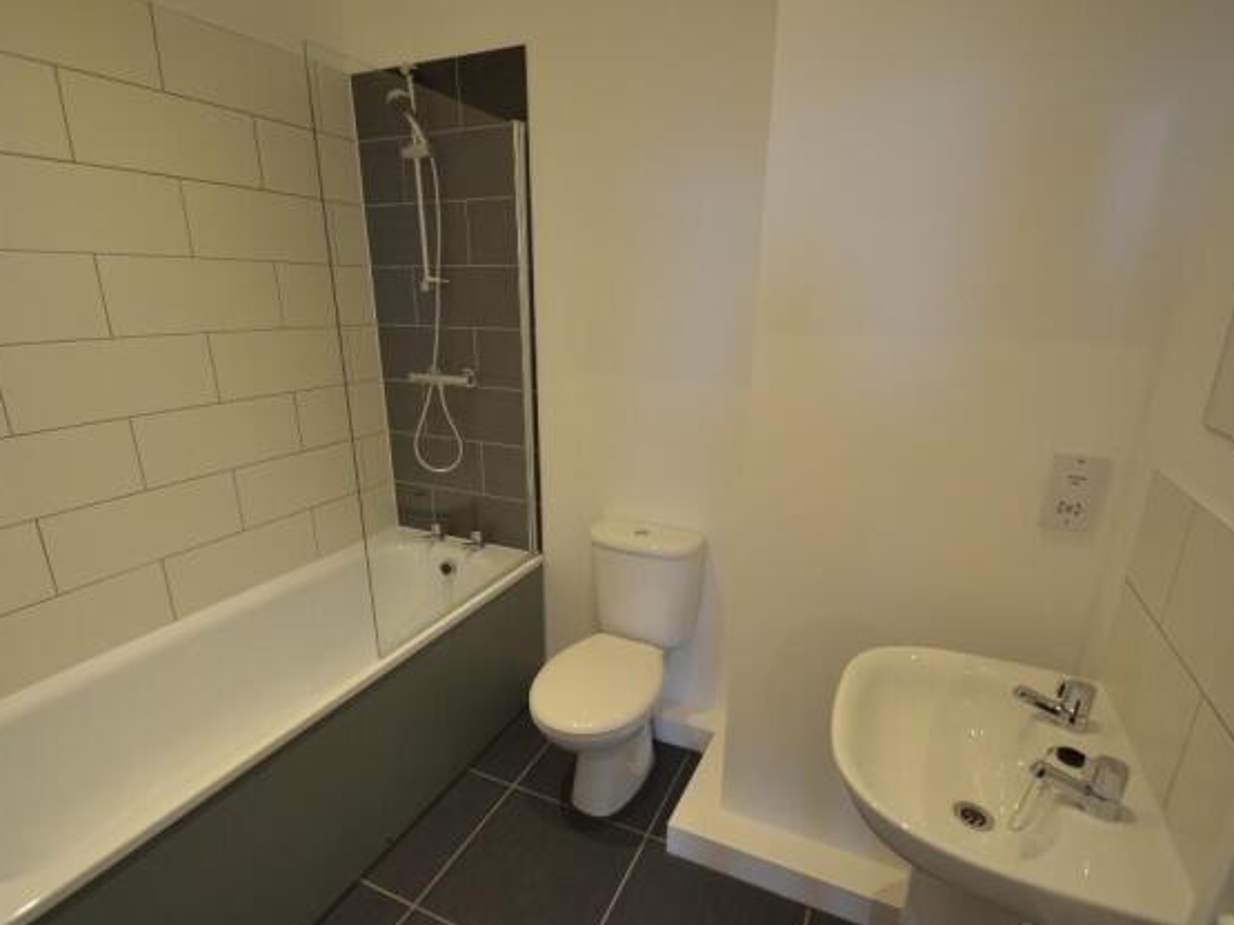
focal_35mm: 17
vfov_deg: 74.7
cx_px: 609
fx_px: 606
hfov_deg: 91.0
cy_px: 480
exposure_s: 1/50
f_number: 3.5
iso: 800
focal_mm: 10
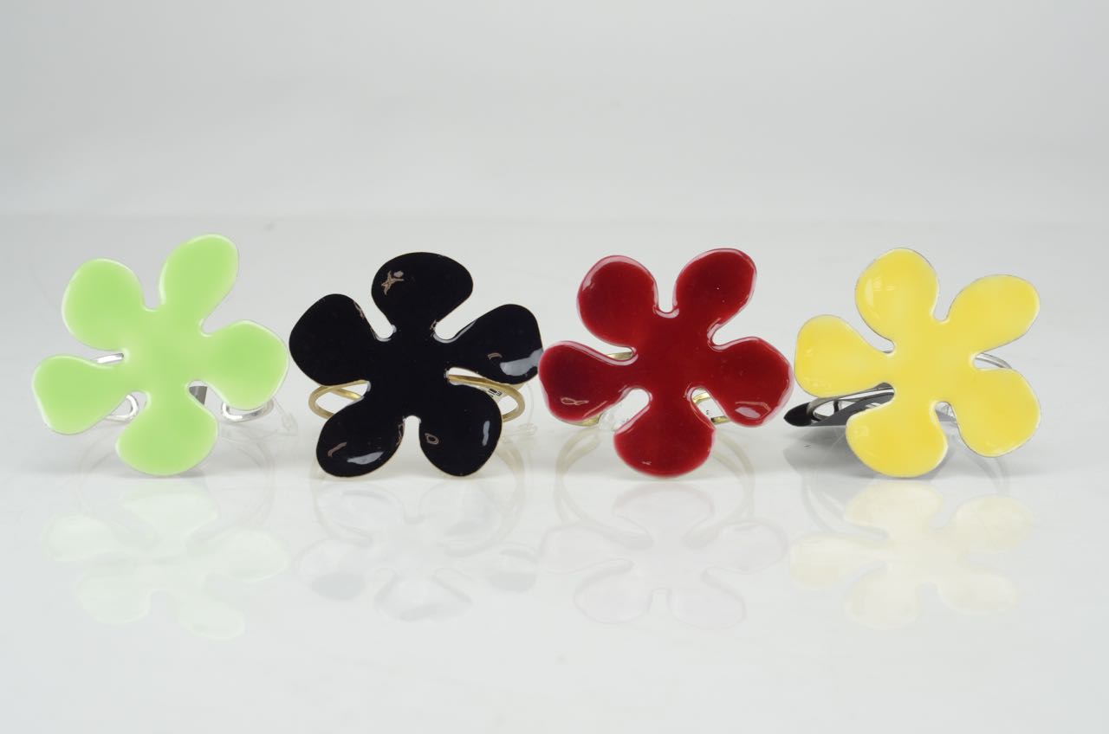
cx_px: 554
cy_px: 367
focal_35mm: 75
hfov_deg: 27.0
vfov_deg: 18.1
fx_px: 2306
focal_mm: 50
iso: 640
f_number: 5.6
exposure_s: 1/125
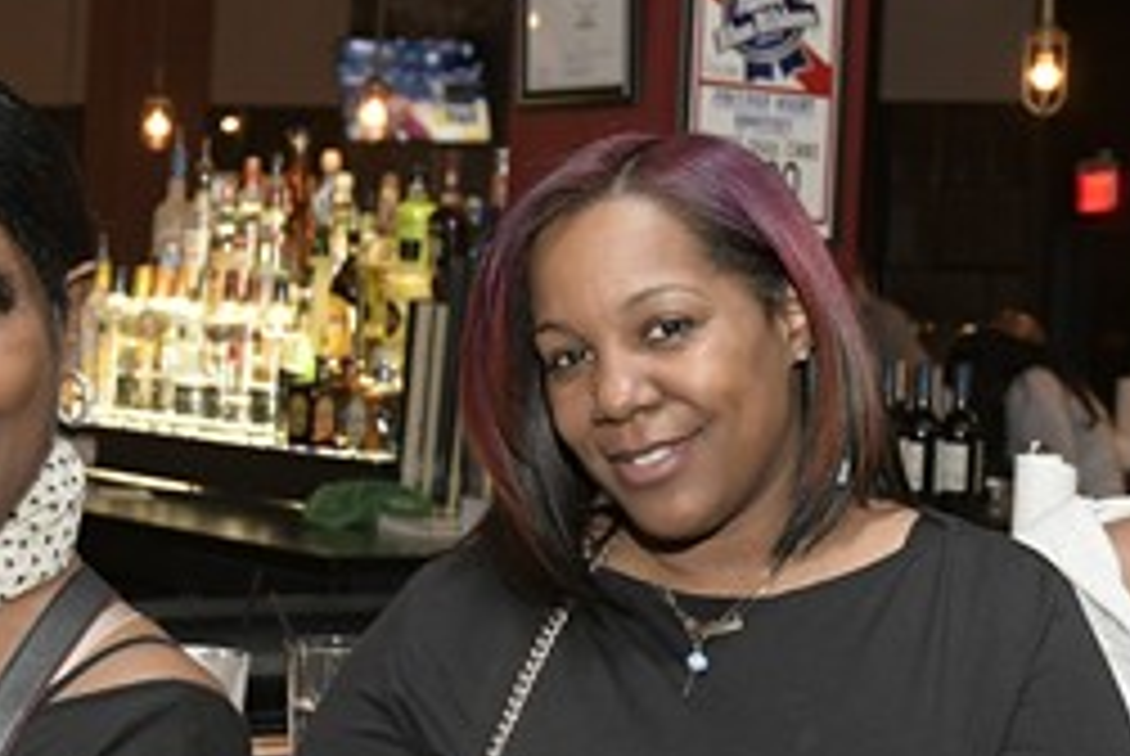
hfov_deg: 22.1
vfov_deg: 14.9
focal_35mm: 92
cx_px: 653
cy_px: 425
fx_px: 2891
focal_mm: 28
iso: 2000
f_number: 4
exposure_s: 1/100
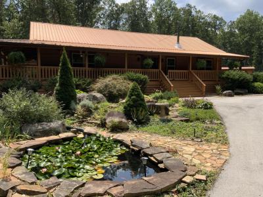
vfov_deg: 48.2
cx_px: 132
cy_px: 98
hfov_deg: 61.7
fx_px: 220
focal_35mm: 29
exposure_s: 1/1377
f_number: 1.8
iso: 16
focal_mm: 3
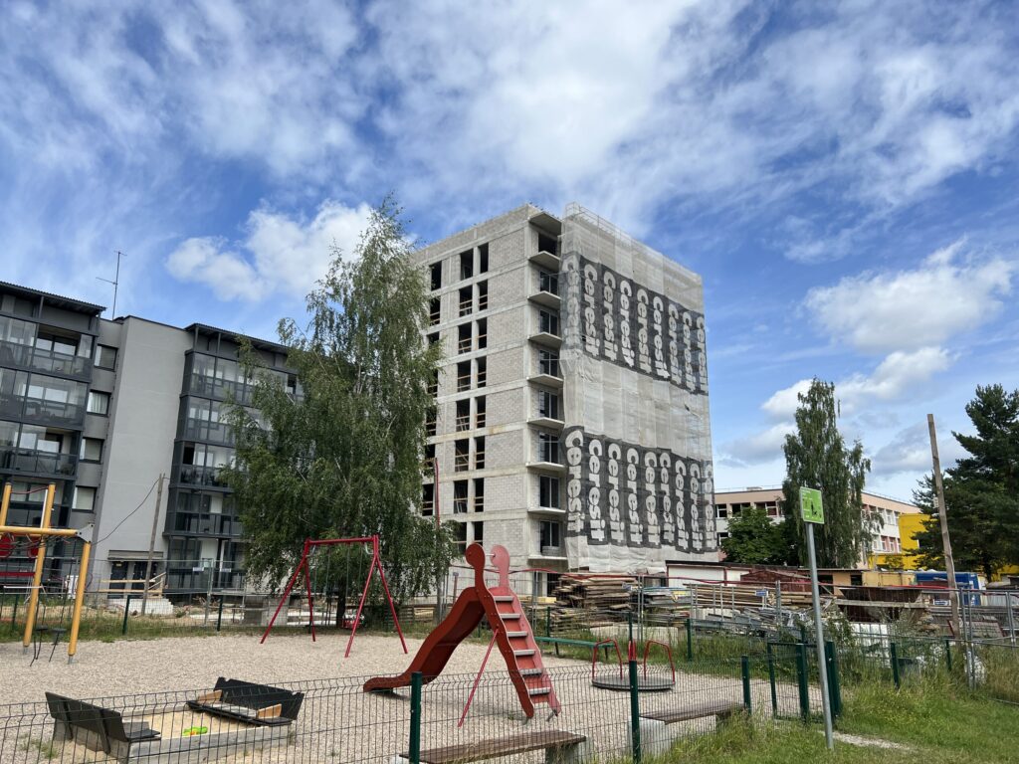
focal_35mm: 26
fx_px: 765
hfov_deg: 67.3
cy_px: 382
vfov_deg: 53.1
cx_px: 510
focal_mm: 5.7
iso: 50
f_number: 1.5
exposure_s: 1/4831
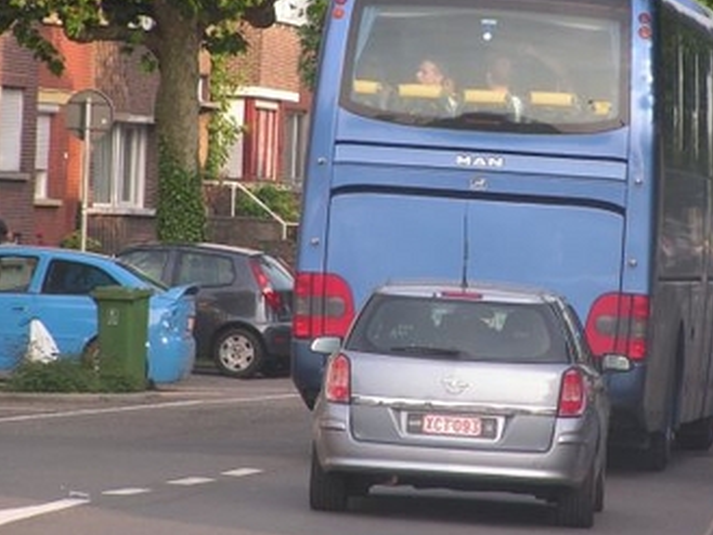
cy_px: 153
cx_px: 470
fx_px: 8118
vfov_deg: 3.8
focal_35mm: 394
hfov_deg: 5.0
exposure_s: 1/400
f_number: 3.2
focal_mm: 43
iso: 80
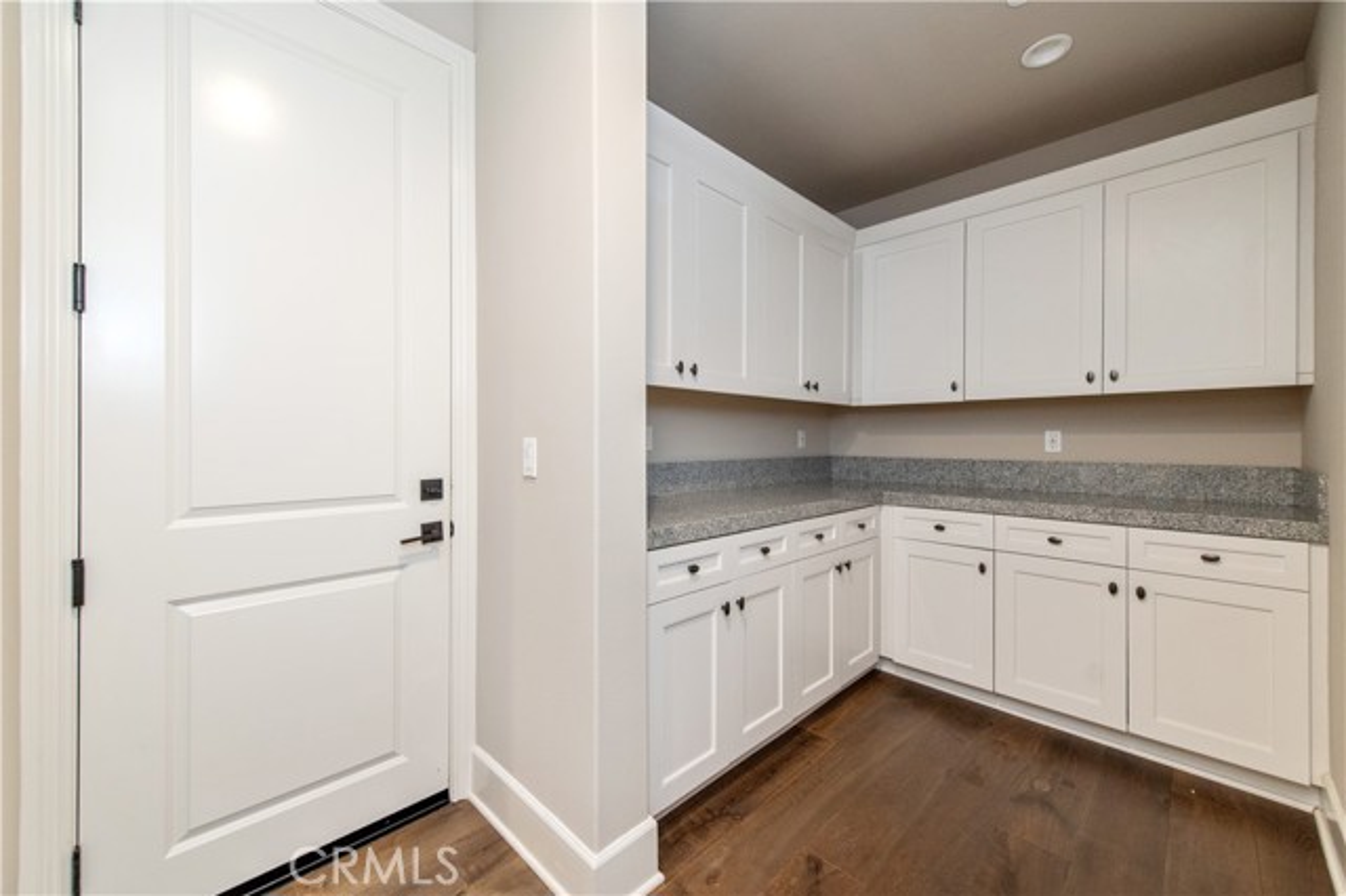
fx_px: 523
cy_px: 448
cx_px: 673
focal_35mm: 14
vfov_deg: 81.1
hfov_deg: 104.3
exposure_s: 1/60
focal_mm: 14
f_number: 4
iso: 2000
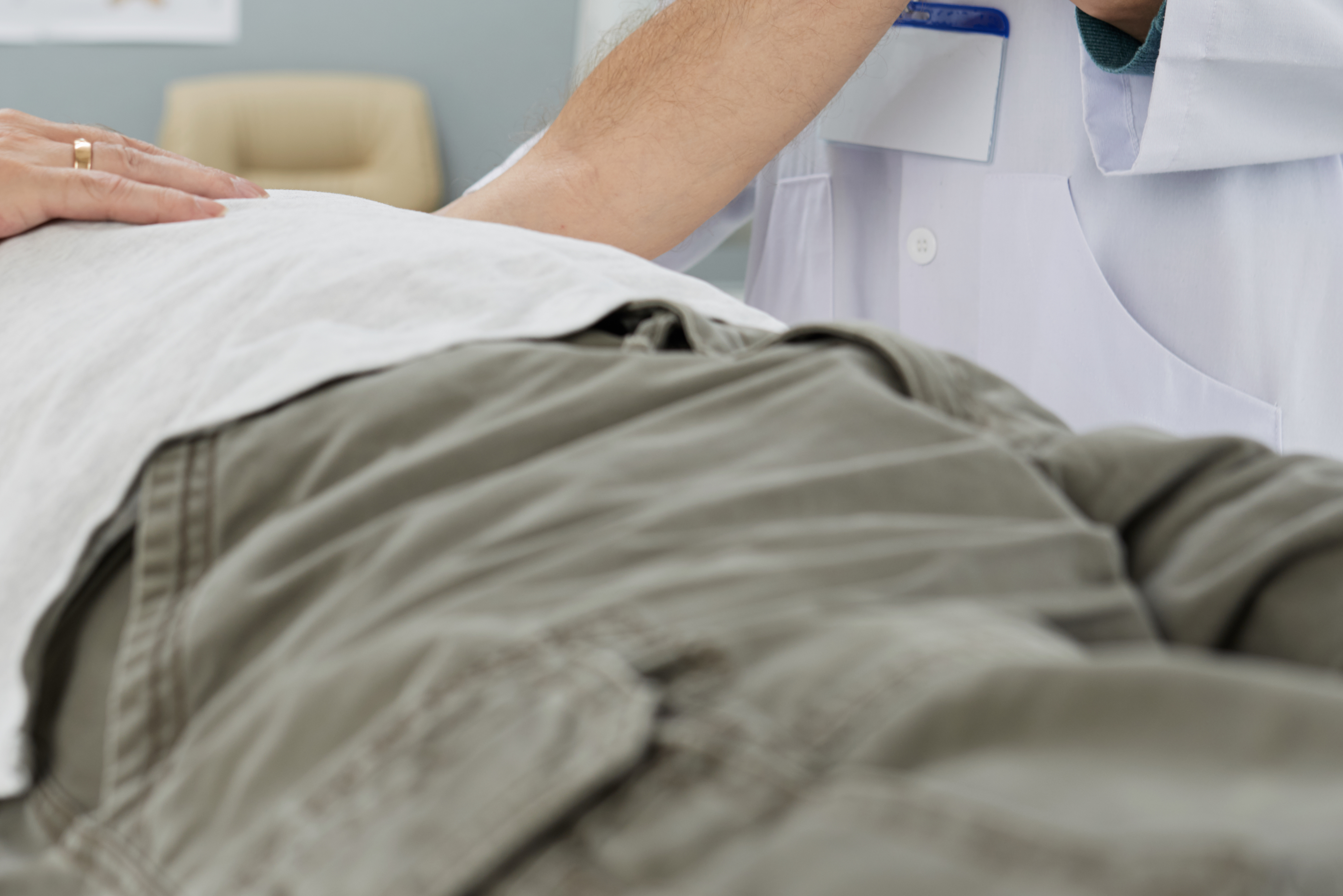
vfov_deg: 20.2
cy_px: 222
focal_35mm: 67
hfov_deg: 29.8
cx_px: 415
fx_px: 2500
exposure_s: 1/90
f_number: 3.3
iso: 100
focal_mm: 35
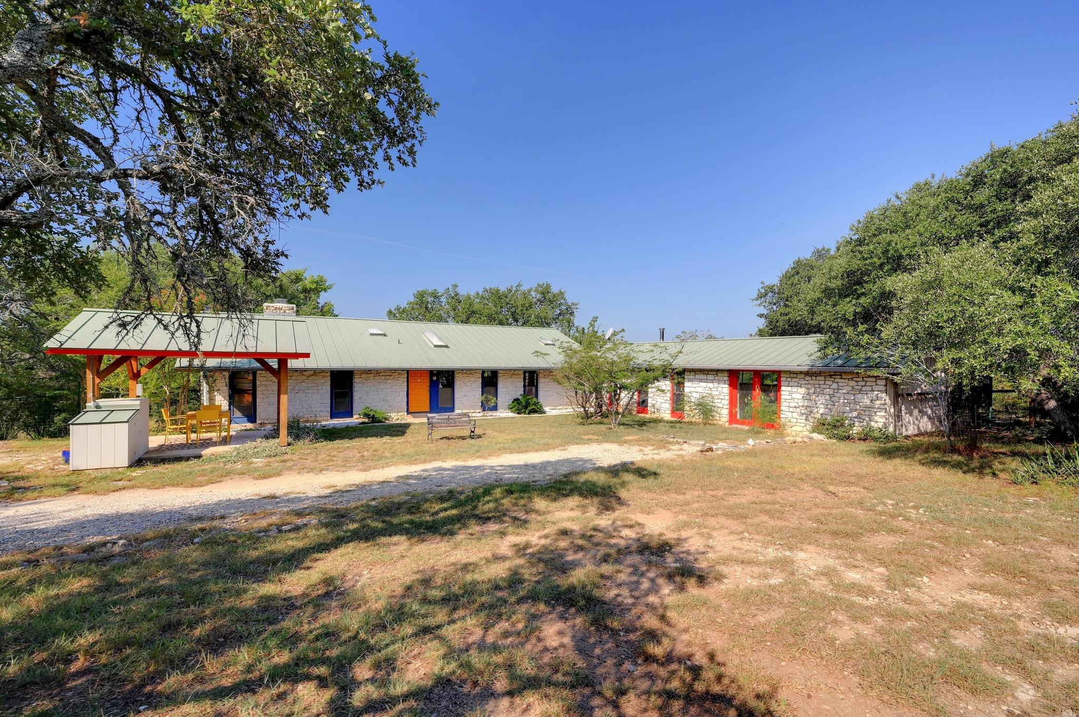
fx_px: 479
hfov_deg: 96.8
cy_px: 358
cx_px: 540
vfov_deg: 73.6
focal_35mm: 16
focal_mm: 16
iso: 800
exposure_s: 1/400
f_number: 10
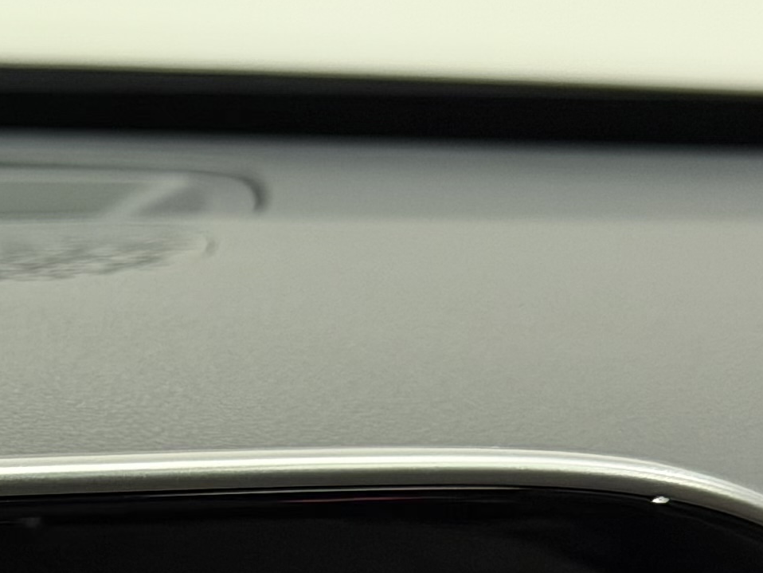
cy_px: 1060
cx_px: -500
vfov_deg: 7.1
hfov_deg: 9.4
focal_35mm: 202
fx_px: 4454
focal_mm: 6.76
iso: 100
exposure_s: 1/88
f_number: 1.78
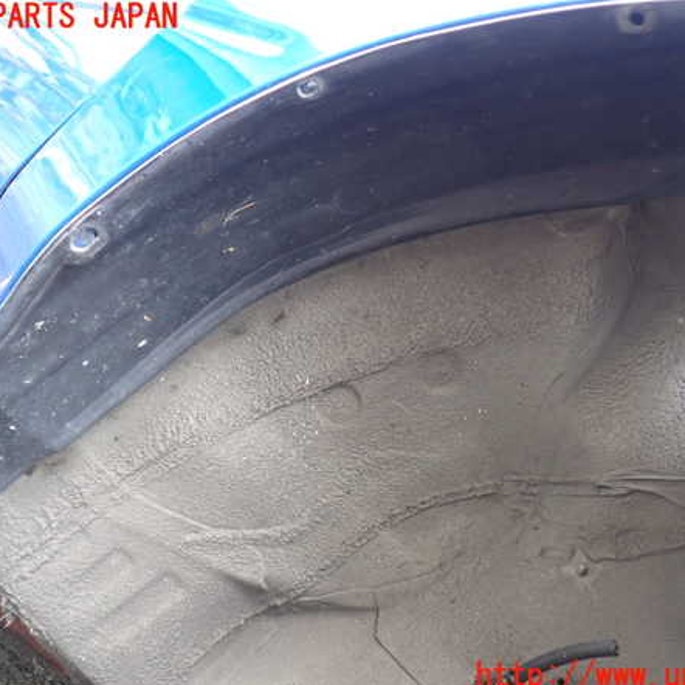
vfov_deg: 46.0
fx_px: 806
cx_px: 361
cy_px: 347
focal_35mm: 36
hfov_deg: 46.0
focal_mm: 5.4
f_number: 2.3
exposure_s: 1/30
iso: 320
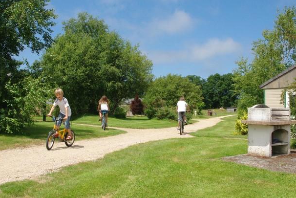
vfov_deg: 35.1
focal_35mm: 38
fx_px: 313
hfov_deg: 50.7
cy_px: 94
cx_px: 148
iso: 800
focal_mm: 24.38
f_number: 22
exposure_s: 1/180
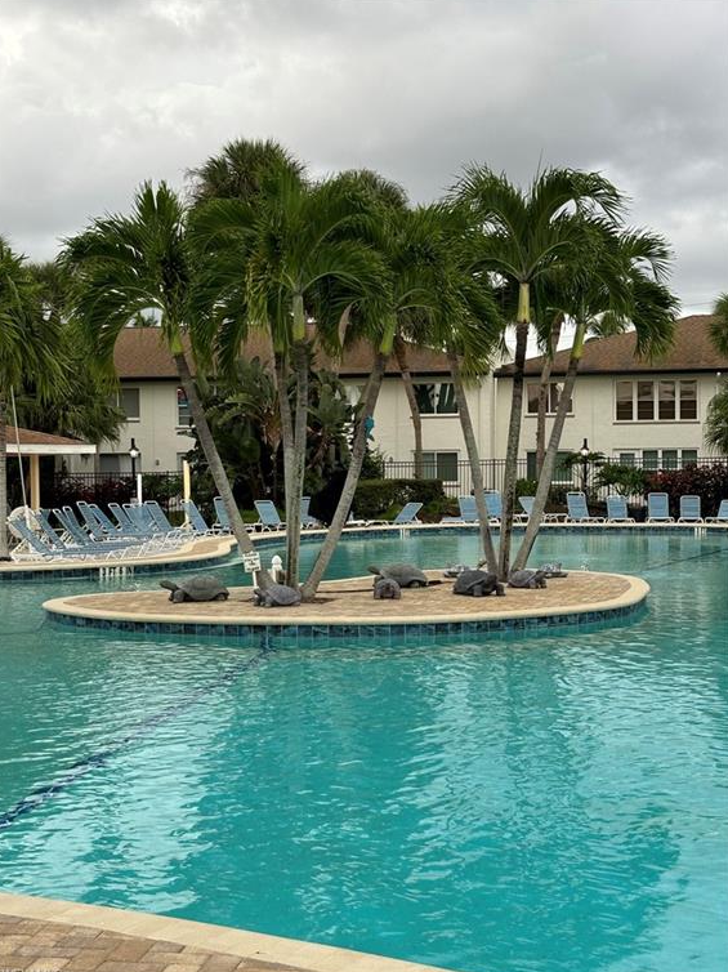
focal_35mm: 53
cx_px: 362
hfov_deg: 27.5
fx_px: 1487
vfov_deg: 36.2
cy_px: 489
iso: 32
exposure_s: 1/177
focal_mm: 5.96
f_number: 1.6
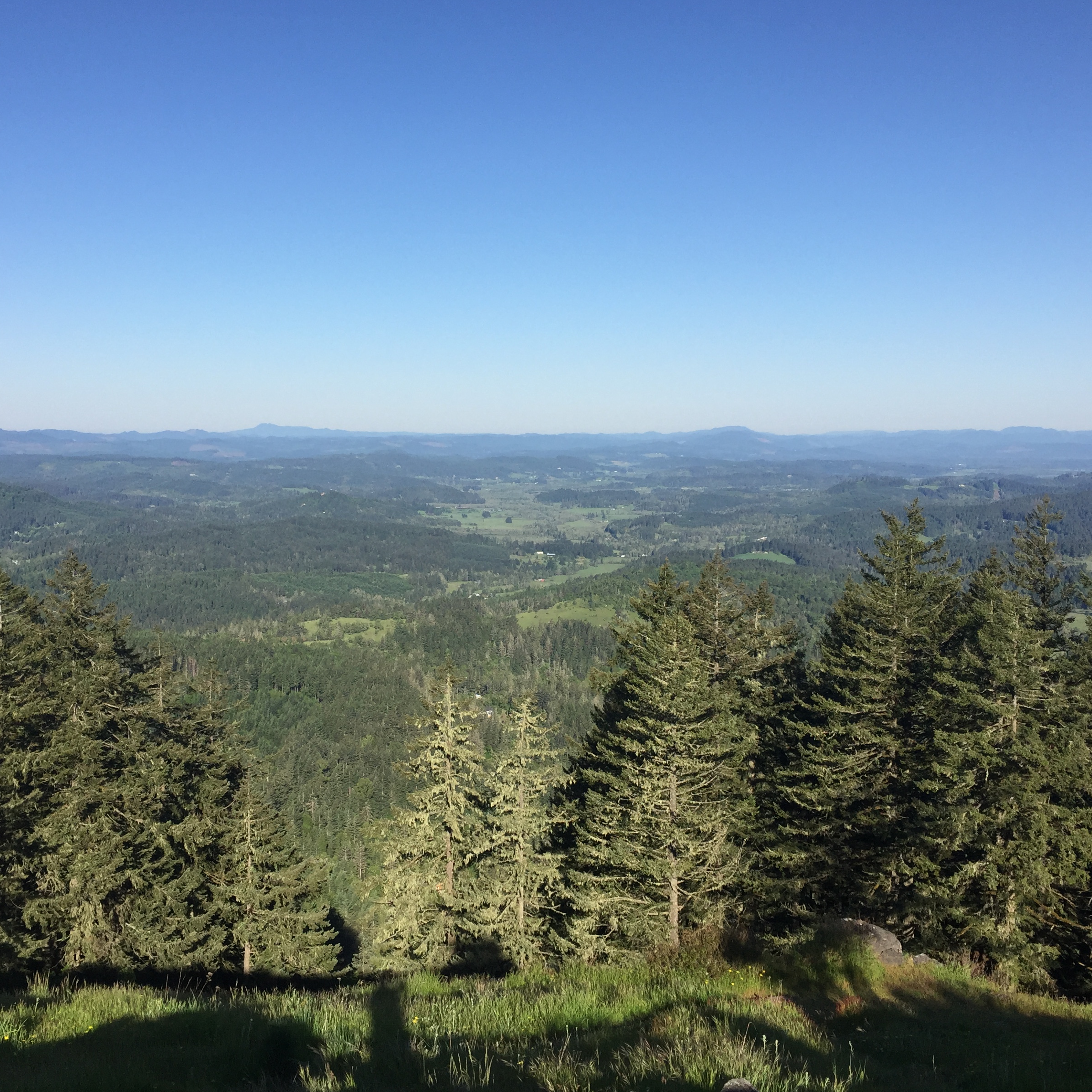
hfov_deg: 47.2
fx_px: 1249
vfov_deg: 47.2
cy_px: 537
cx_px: 508
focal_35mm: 35
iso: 32
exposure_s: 1/2198
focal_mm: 4.15
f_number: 2.2
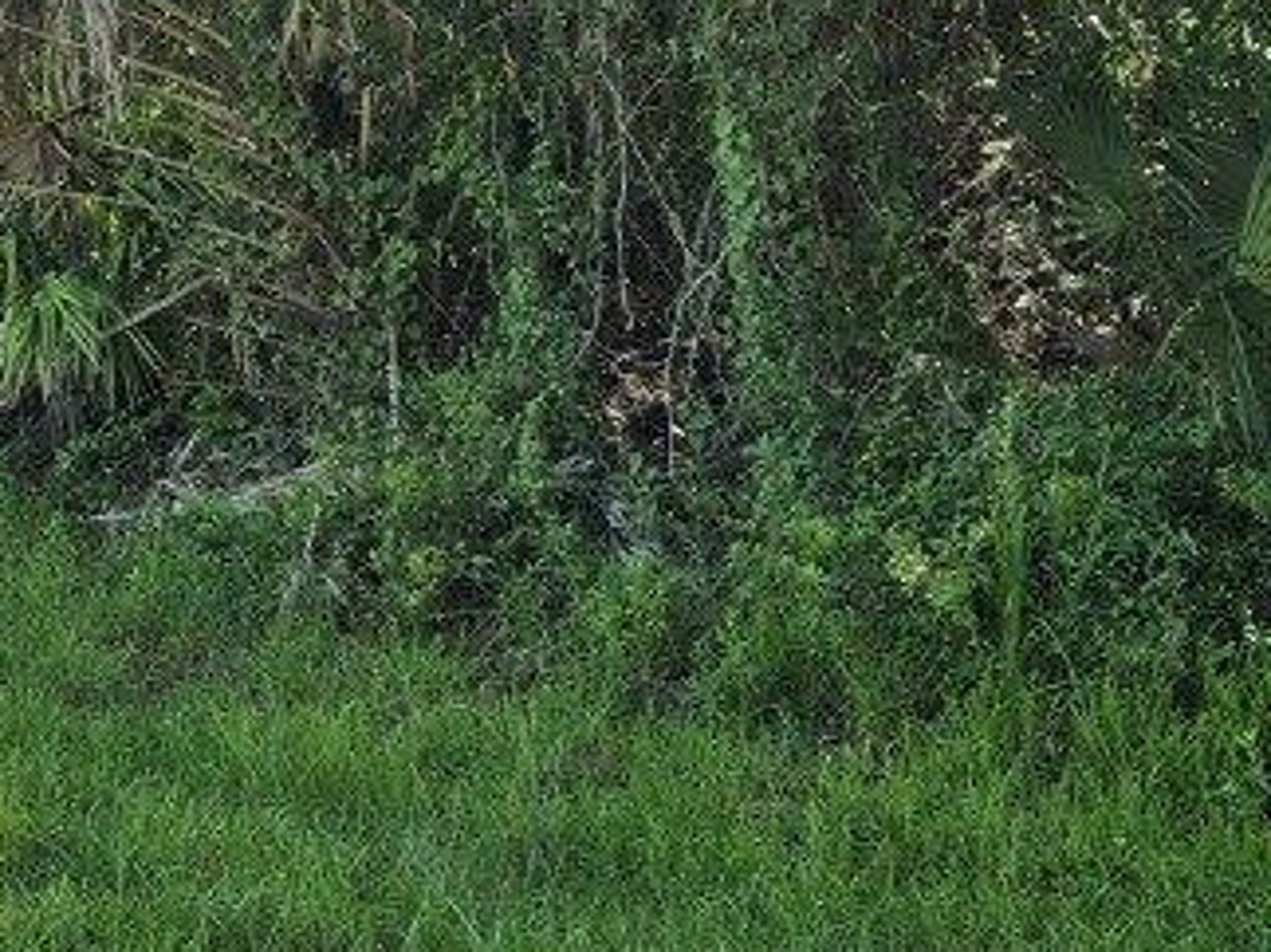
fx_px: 2679
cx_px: 142
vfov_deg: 19.9
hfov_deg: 25.9
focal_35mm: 73
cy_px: 161
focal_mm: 6.3
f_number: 1.7
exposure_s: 1/380
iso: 12
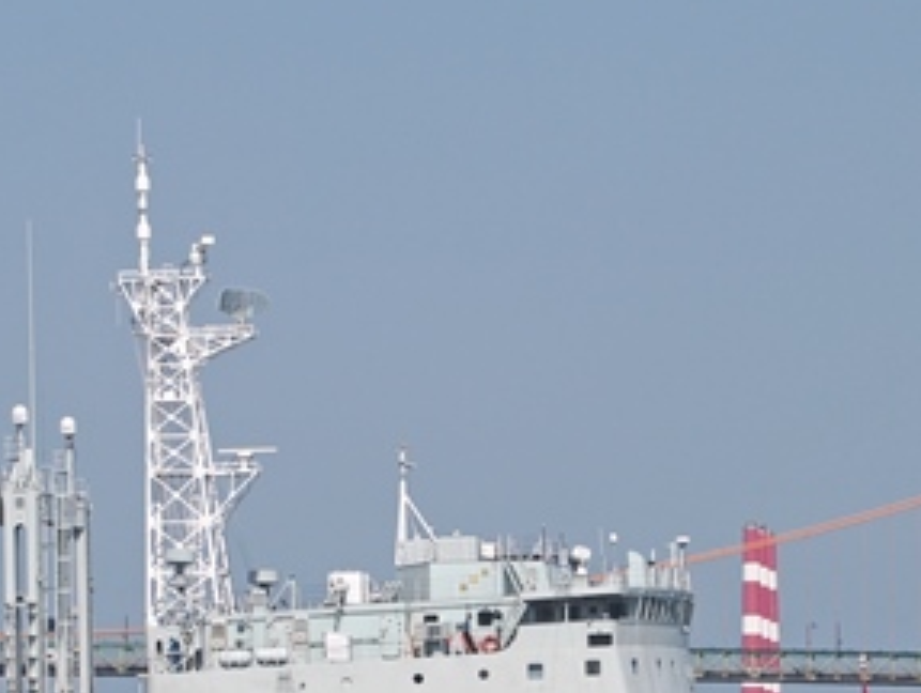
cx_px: 485
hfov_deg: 5.9
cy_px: 632
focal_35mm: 334
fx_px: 8898
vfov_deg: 4.5
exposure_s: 1/640
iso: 200
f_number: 9
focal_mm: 75
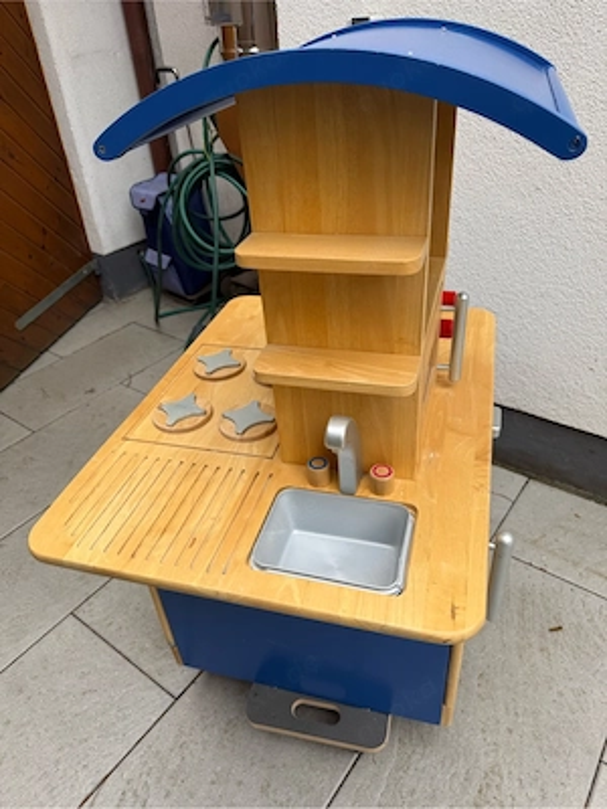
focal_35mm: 24
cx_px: 304
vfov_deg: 71.6
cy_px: 404
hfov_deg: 56.8
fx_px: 561
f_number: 1.78
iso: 80
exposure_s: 1/1018
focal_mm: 6.76
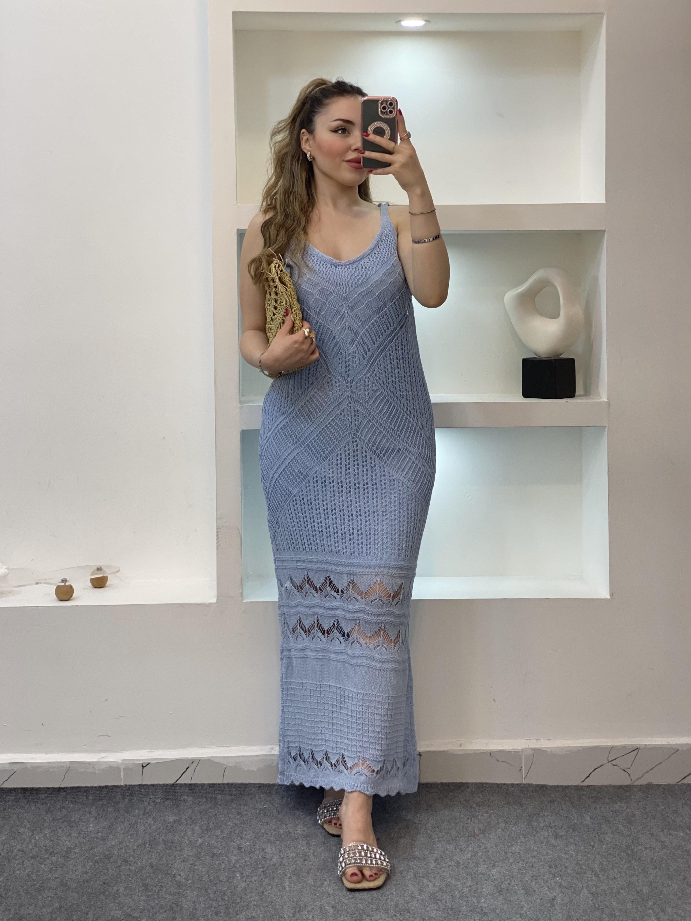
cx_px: 346
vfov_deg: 36.8
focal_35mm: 52
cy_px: 460
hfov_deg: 28.0
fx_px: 1384
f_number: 2
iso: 80
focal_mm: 6
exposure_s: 1/100
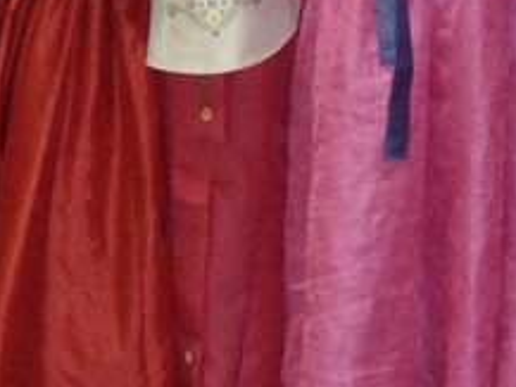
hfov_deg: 12.2
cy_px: -228
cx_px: 262
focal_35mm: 162
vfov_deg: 8.9
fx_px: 2416
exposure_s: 1/50
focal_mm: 7.9
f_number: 3.5
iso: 800
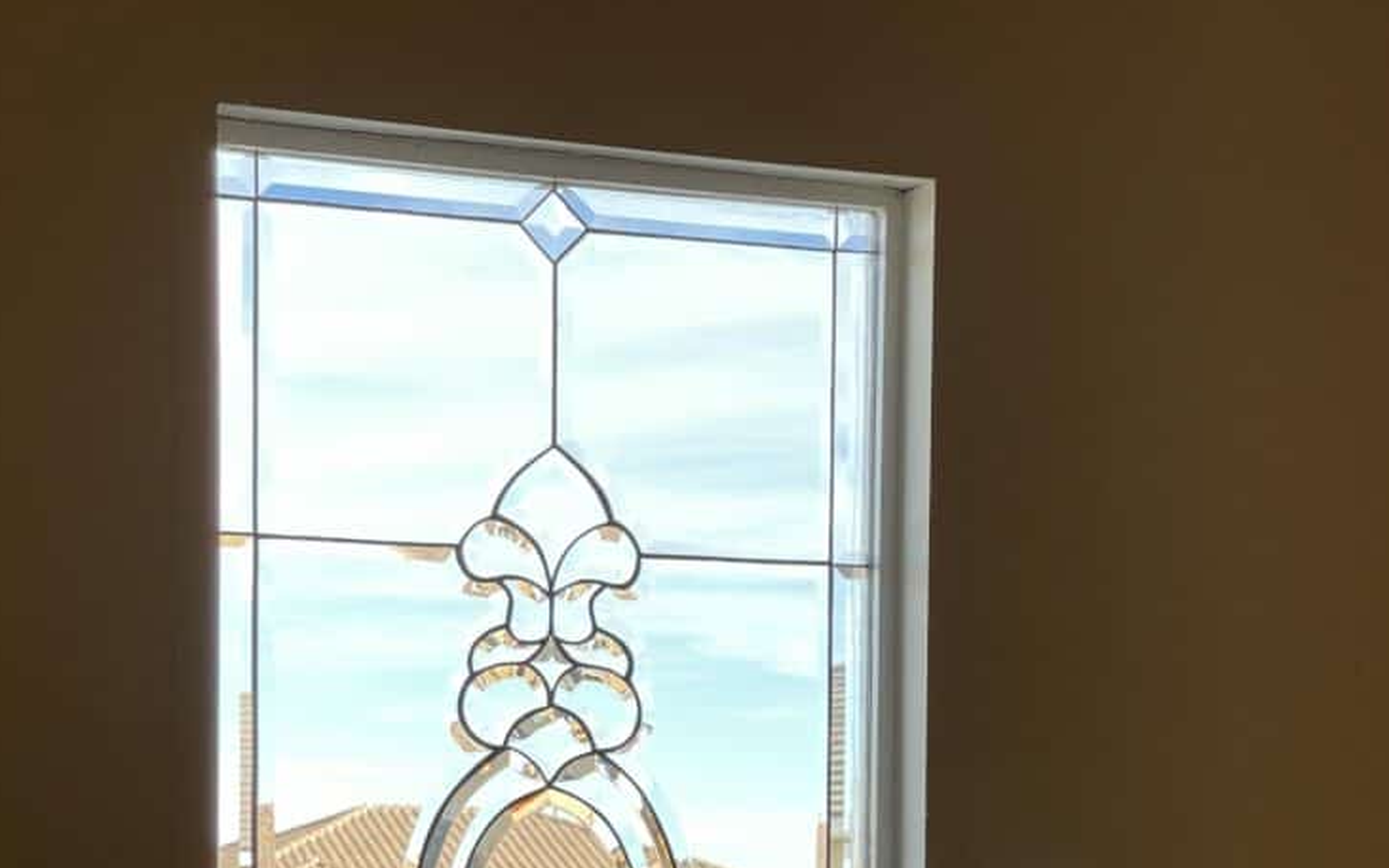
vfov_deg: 13.5
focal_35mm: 95
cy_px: 965
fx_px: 3596
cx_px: 686
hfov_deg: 21.9
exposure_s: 1/99
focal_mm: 7.5
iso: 25
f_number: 2.2
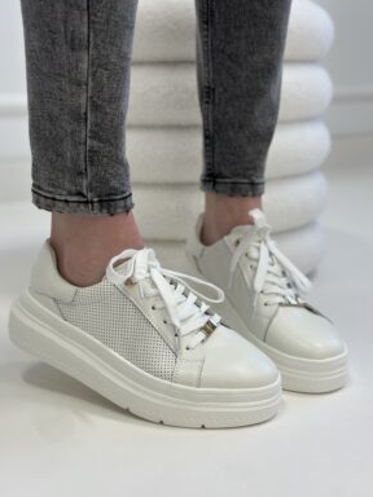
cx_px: 183
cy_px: 245
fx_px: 718
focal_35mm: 50
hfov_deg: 29.1
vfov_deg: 38.2
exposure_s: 1/100
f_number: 1.78
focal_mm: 6.86
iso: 80
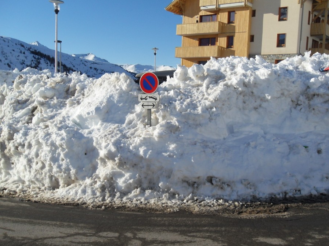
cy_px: 138
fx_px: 380
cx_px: 179
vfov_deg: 35.9
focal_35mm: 40
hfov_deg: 46.7
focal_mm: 6.3
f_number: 8.2
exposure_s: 1/250
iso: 80
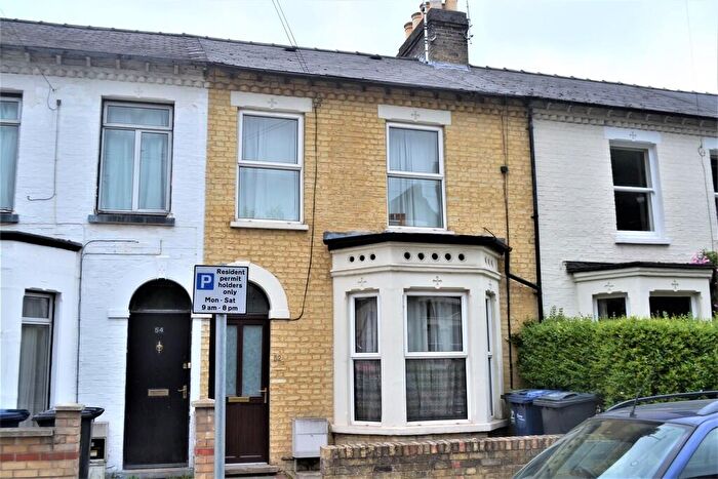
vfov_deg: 40.0
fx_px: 658
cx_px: 359
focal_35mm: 33
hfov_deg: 57.2
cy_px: 240
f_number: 7.1
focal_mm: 22
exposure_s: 1/200
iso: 100
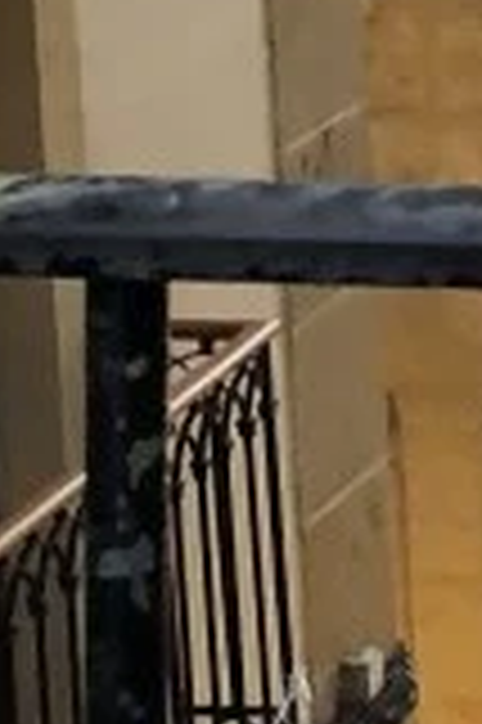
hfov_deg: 5.4
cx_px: 2045
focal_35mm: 217
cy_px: -58
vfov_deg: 9.4
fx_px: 4367
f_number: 1.8
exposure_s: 1/11
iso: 100
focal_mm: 4
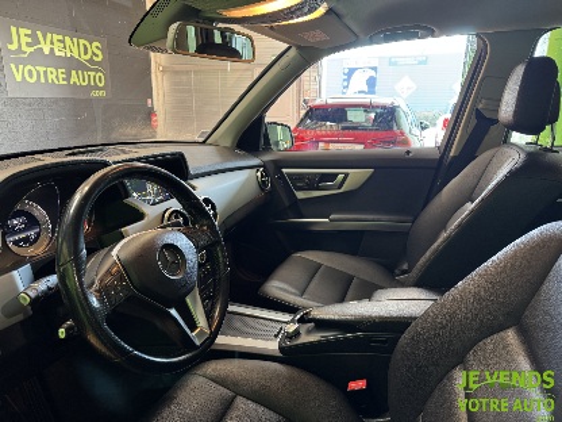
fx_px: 390
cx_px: 281
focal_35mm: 24
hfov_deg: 71.6
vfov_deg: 56.8
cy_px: 211
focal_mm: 6.76
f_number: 1.78
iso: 400
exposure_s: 1/50
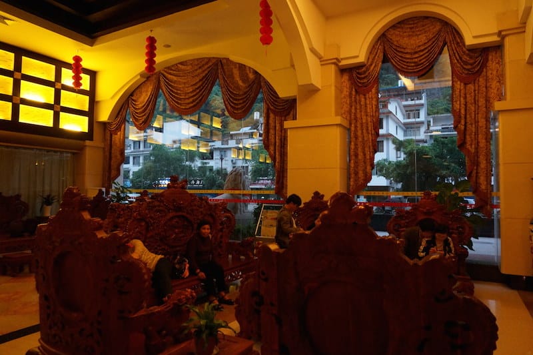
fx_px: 355
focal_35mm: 24
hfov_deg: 73.8
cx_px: 266
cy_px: 178
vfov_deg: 53.1
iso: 2500
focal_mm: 16
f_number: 4
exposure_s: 1/60
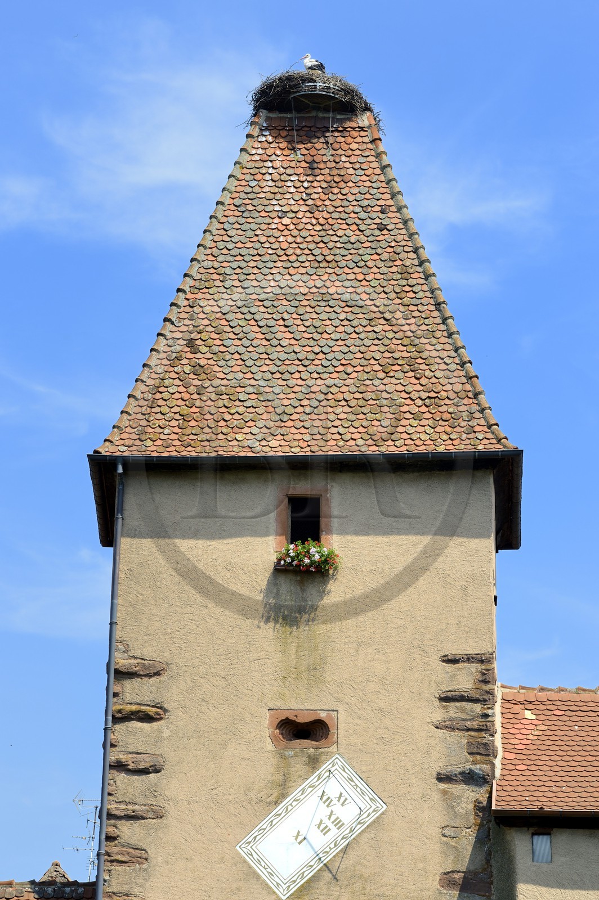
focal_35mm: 98
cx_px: 300
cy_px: 450
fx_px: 2450
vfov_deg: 20.8
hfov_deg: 13.9
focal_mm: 98
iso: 200
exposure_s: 1/250
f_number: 11
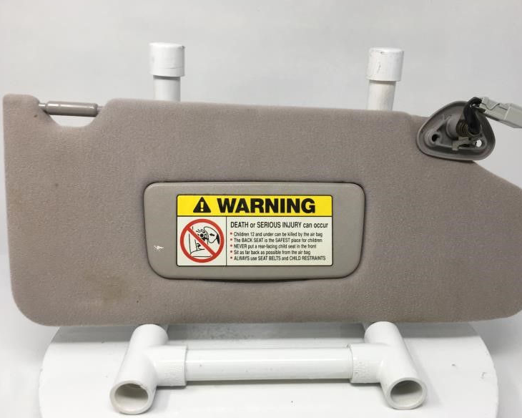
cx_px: 273
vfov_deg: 47.1
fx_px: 479
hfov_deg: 57.2
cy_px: 209
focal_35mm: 31
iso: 40
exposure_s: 1/120
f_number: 2.2
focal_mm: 4.15
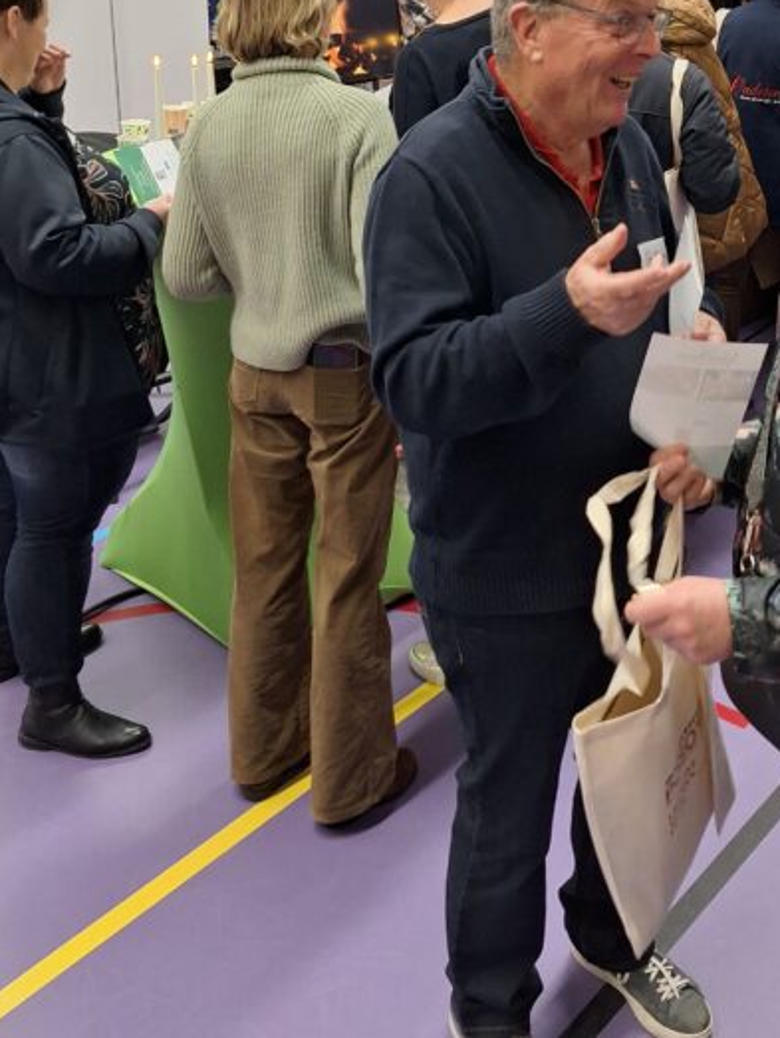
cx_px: 504
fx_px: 1350
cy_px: 212
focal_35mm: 45
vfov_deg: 40.4
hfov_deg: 32.0
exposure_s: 1/50
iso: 160
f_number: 1.8
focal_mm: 5.54
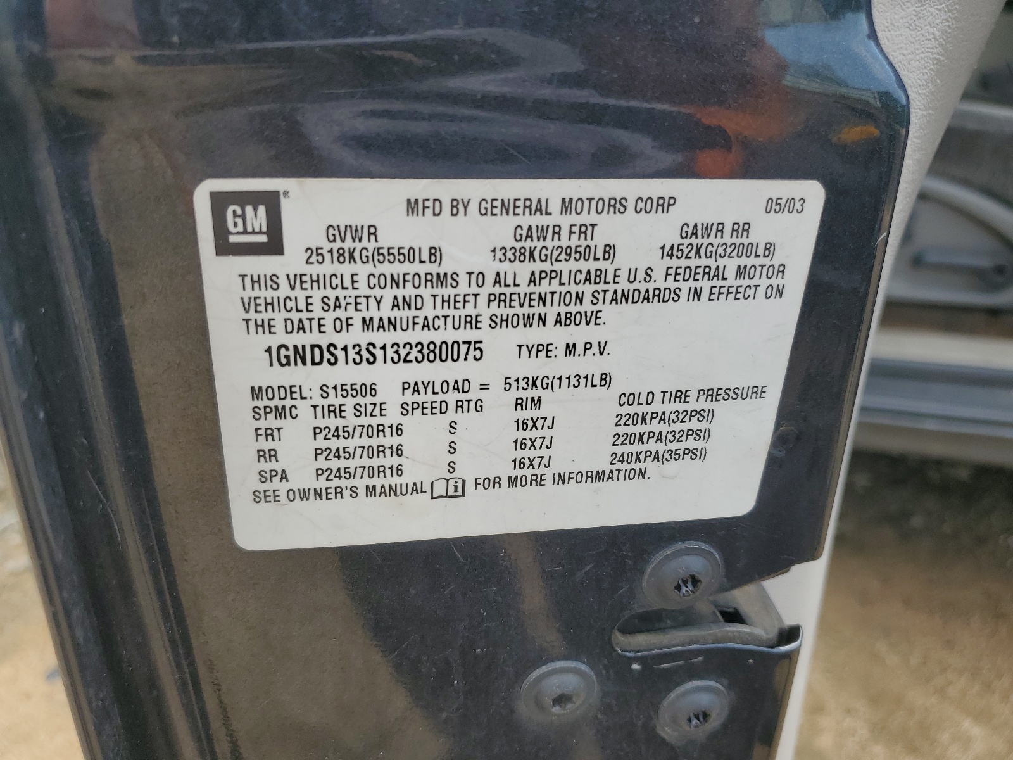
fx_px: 761
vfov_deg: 53.1
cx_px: 506
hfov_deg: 67.3
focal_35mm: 26
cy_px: 380
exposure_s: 1/909
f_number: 1.5
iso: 50
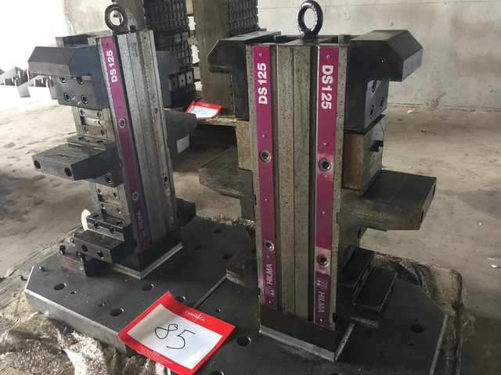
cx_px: 250
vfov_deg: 48.2
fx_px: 420
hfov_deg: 61.7
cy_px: 188
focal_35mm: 29
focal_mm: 4.15
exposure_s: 1/33
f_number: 2.2
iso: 64
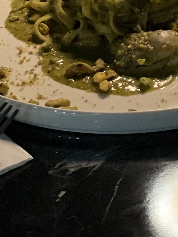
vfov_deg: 8.5
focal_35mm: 222
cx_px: 296
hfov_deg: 6.6
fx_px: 1522
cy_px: -235
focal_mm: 6
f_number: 2
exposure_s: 1/40
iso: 320
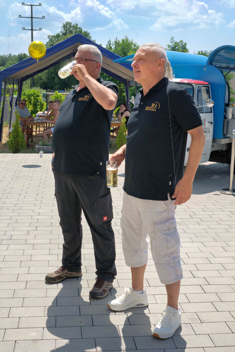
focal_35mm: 50
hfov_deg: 27.0
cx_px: 118
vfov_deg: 39.6
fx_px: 489
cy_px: 176
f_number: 14
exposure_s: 1/320
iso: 400
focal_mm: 50
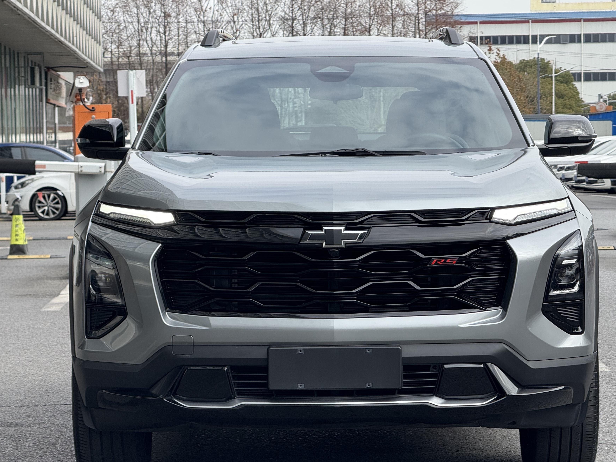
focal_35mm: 138
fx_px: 2456
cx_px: 341
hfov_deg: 14.3
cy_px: 244
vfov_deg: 10.7
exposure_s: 1/714
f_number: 2.8
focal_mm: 15.66
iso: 50
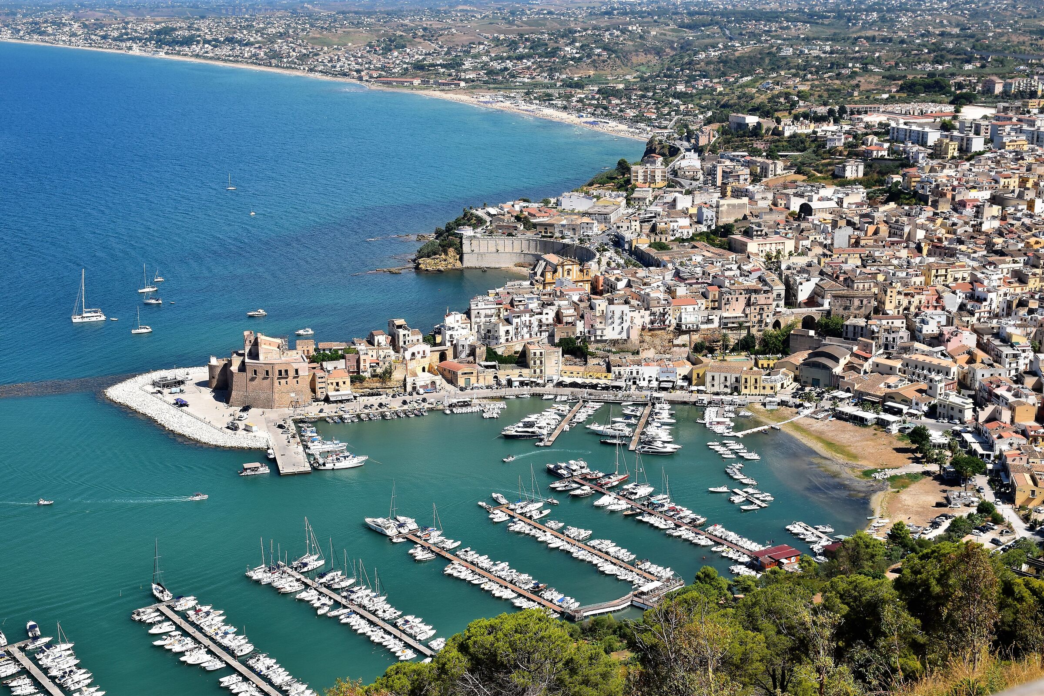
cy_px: 348
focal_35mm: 48
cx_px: 522
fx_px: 1392
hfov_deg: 41.1
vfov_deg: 28.1
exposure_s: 1/500
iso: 360
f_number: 11
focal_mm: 32
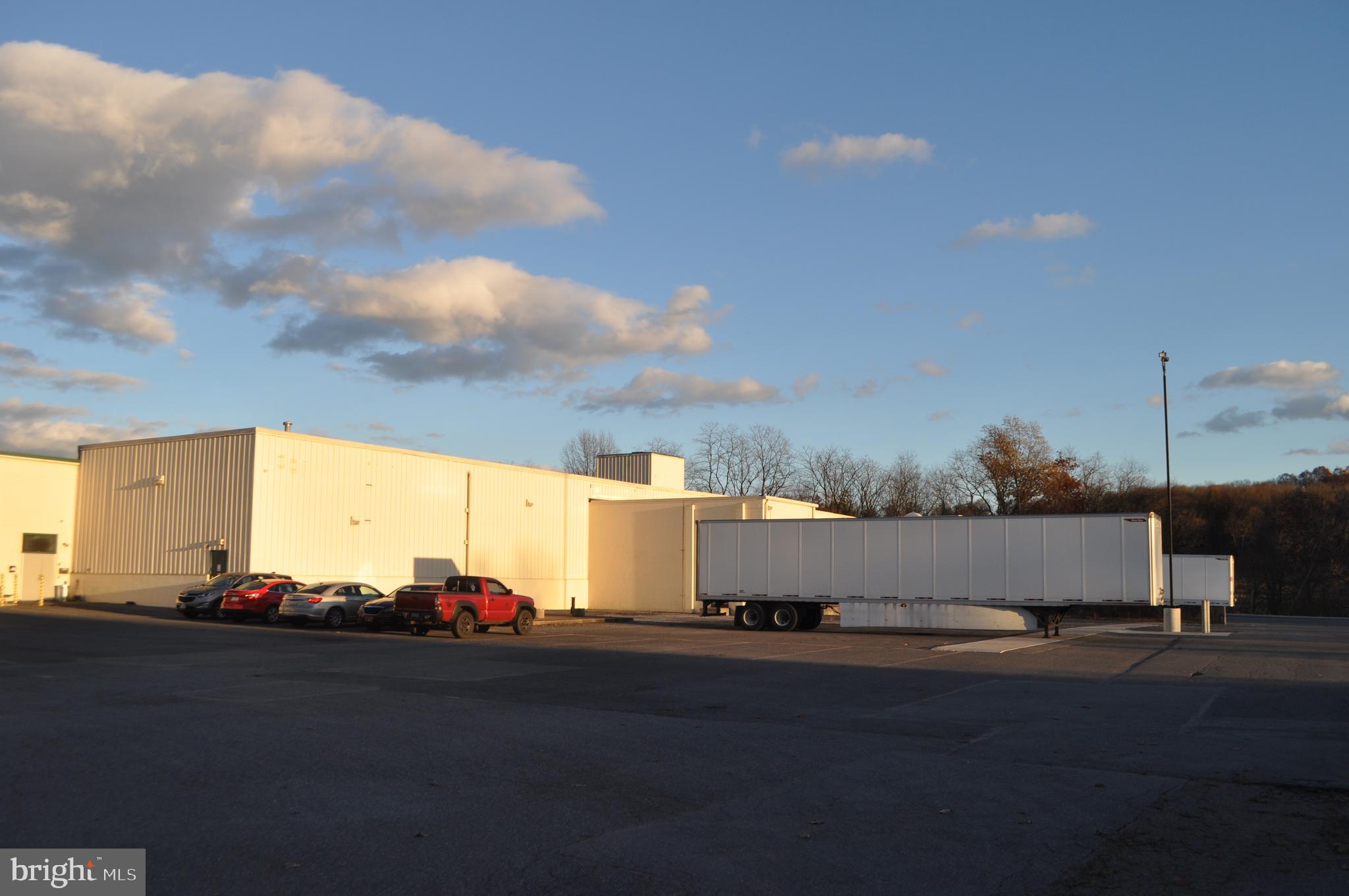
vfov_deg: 43.5
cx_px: 674
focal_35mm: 30
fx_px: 1123
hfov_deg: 62.0
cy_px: 448
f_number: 9
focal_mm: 20
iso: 200
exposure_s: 1/320
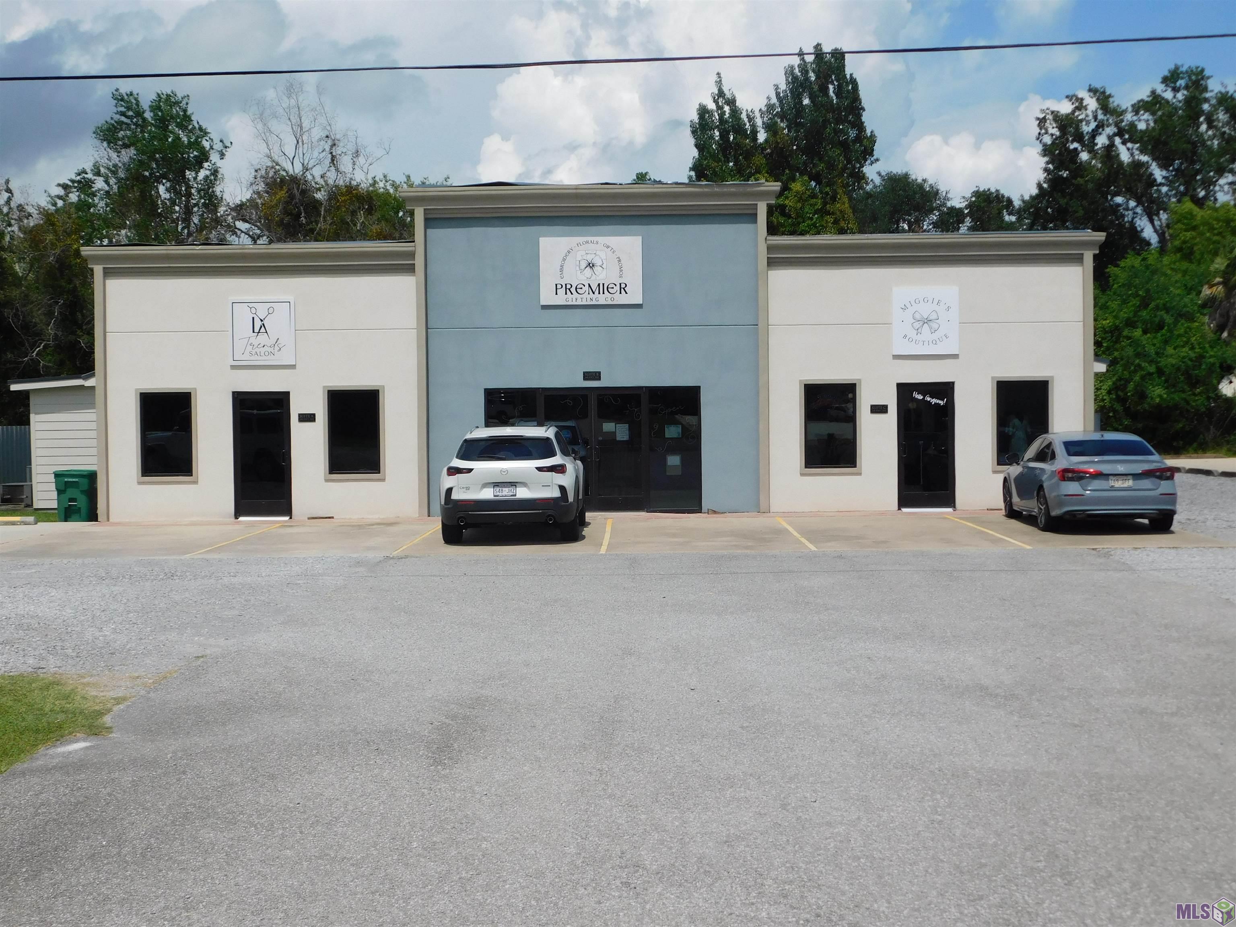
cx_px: 618
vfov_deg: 32.2
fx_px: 1607
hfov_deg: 42.1
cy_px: 464
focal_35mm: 45
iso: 125
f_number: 7.4
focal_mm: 8
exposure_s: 1/640
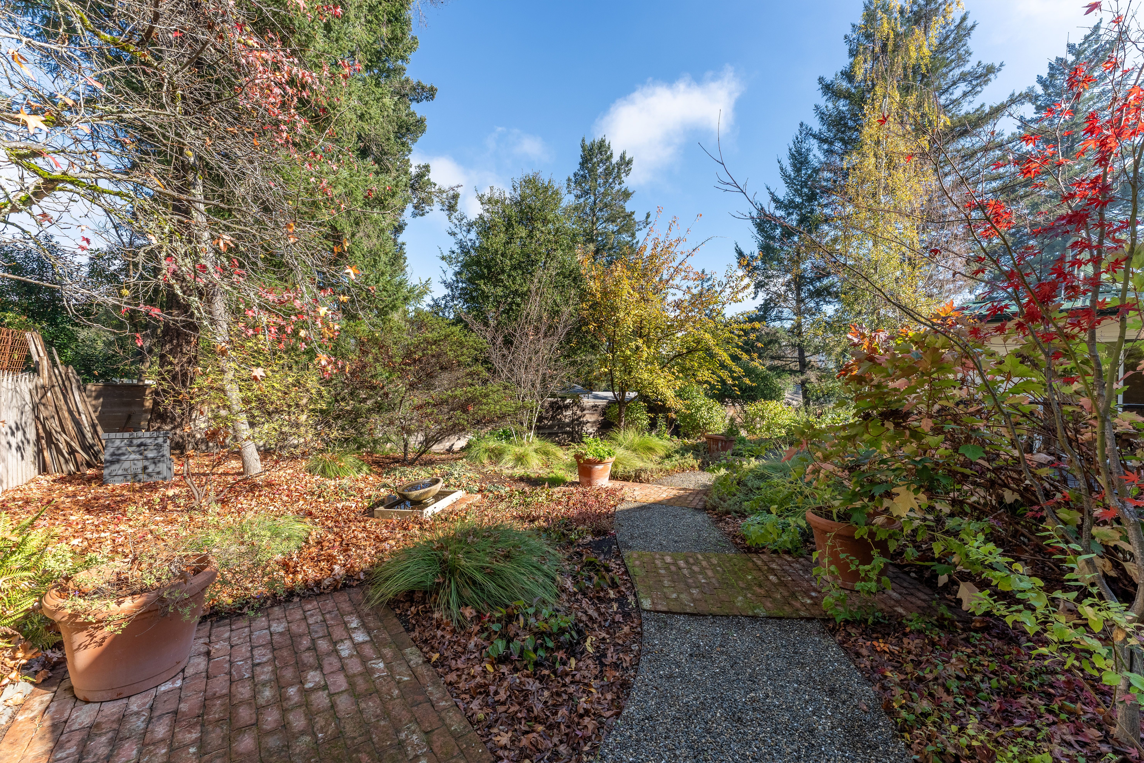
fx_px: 604
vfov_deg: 64.6
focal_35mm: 19
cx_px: 572
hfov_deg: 86.9
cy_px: 382
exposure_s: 1/2000
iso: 320
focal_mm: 19
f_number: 8
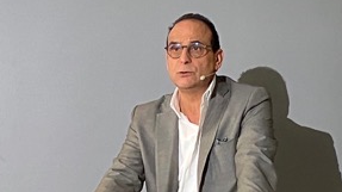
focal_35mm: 136
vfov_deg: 8.8
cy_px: 233
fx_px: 1233
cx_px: 219
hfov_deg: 15.8
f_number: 1.8
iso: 160
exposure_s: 1/60
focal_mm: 3.99
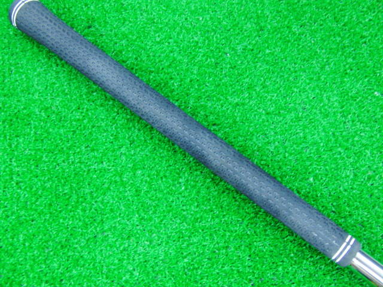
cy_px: 144
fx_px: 409
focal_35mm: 37
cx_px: 192
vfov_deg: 38.7
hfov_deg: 50.1
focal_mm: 6.42
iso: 400
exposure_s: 1/15
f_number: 3.6
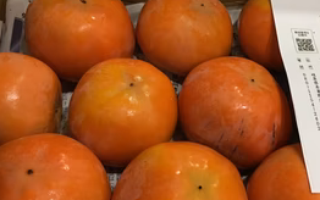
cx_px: 219
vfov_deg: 27.4
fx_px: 410
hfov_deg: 42.0
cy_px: 89
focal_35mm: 47
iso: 80
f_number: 2.2
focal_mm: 4.15
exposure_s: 1/15
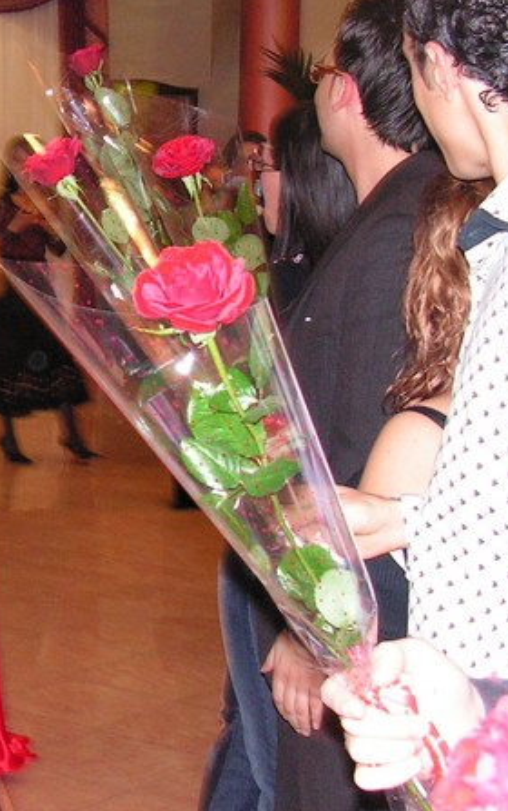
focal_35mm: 91
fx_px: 2013
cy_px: 354
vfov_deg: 22.8
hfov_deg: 13.7
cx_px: -190
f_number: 3.2
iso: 200
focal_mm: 8.1
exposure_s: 1/40
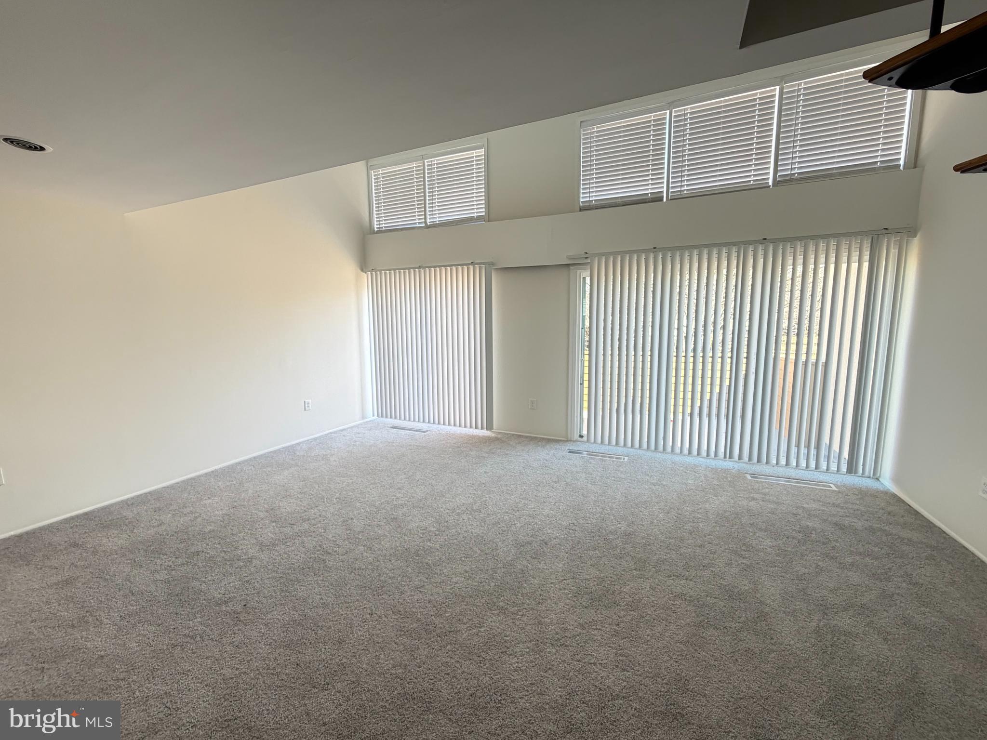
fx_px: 399
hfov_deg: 102.1
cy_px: 370
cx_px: 494
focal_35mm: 14
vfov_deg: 85.7
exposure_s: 1/120
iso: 320
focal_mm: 2.22
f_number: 2.2
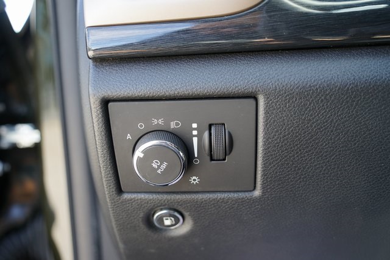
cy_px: 130
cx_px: 195
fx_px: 401
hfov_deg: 51.9
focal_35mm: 37
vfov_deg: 36.0
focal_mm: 37
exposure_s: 1/60
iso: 200
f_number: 4
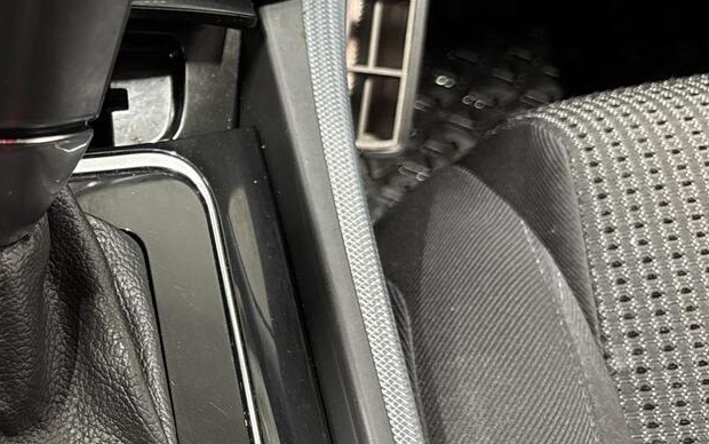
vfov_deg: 20.3
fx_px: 1237
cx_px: -15
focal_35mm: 64
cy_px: 227
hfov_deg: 29.6
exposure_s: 1/30
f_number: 1.6
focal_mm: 5.96
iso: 640
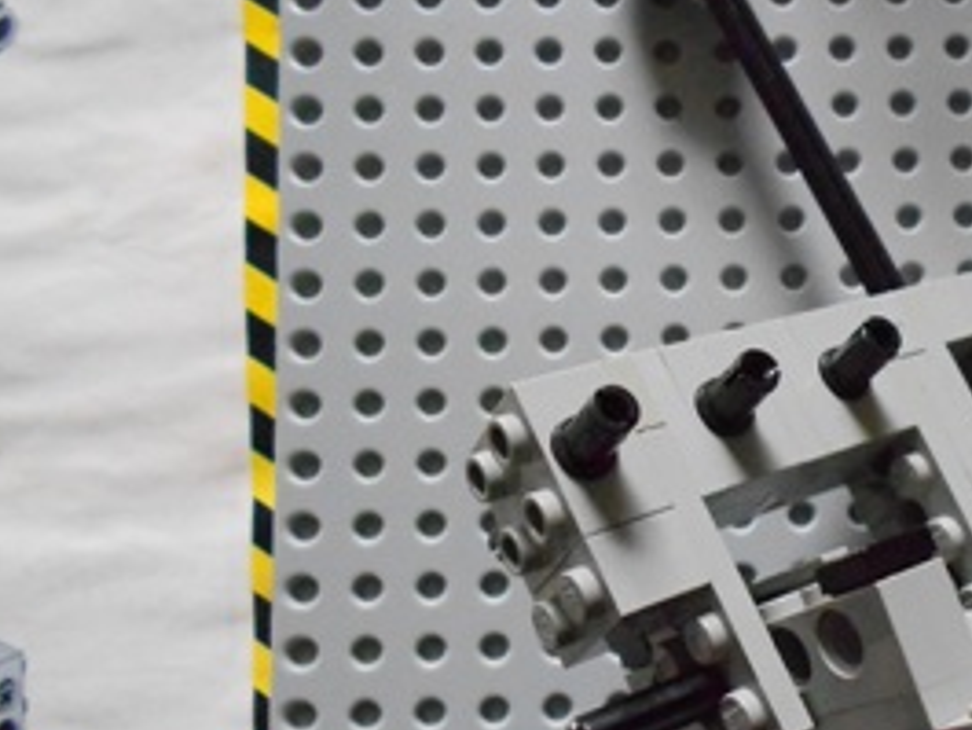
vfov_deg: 32.7
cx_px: 803
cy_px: 455
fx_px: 1236
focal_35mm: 44
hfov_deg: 40.8
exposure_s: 1/125
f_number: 3.2
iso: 800
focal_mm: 4.6
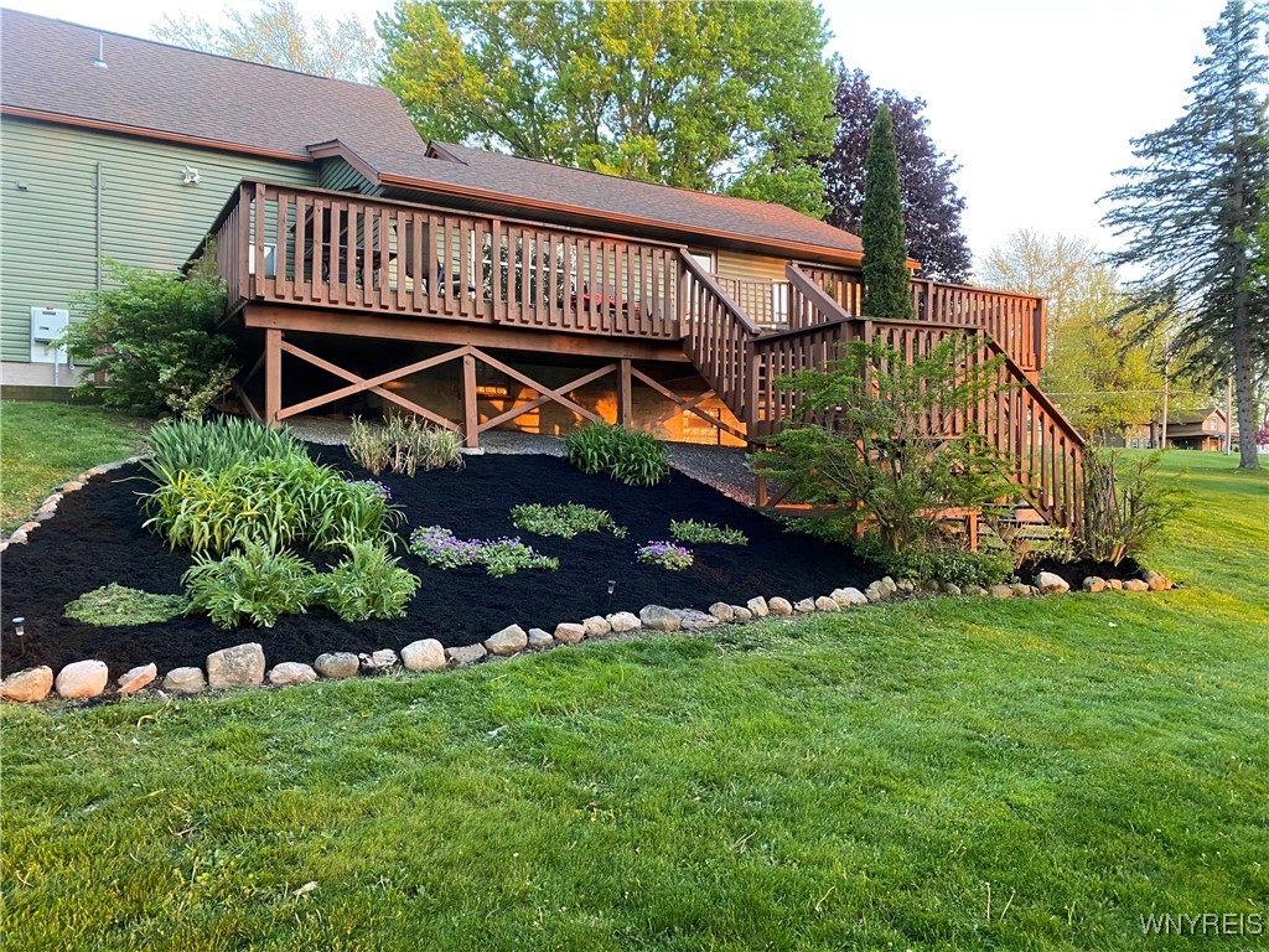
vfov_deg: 53.1
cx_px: 634
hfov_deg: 67.3
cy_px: 476
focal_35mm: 26
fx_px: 953
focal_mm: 4.25
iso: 125
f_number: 1.8
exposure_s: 1/62
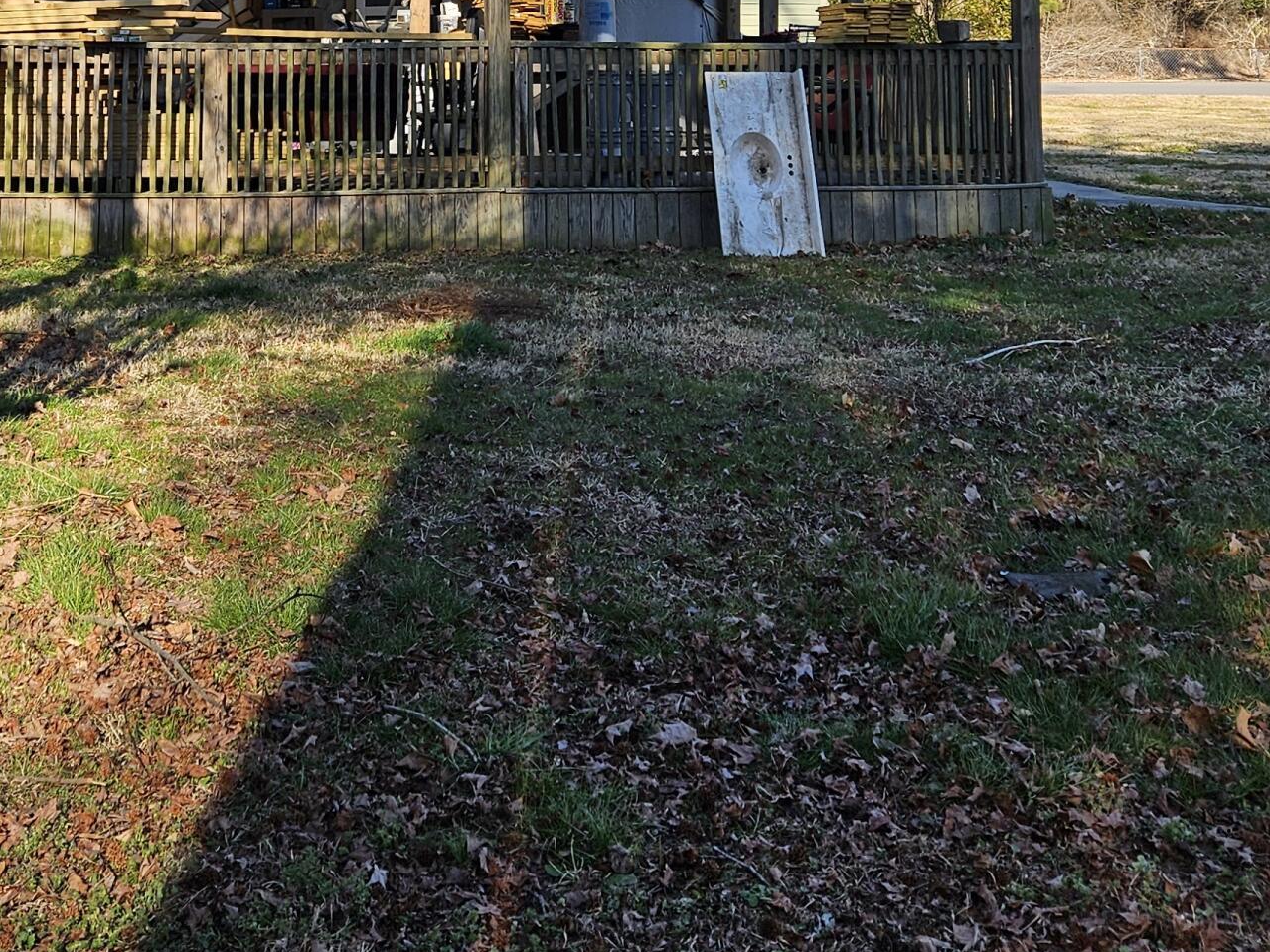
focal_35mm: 54
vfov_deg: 25.1
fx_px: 1981
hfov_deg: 35.3
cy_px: -104
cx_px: 440
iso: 25
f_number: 1.8
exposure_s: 1/843
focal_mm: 5.4
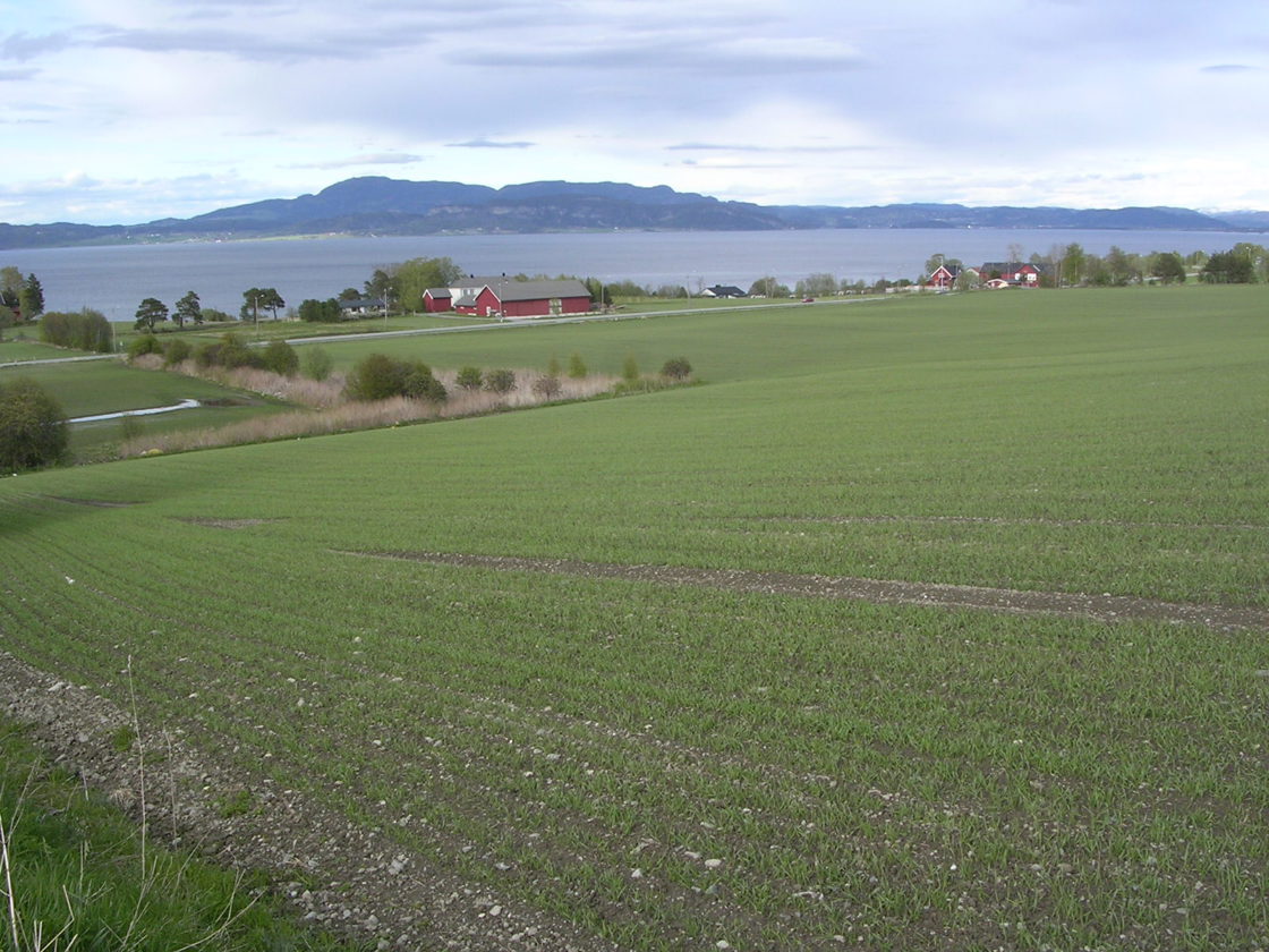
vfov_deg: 37.7
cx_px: 634
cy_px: 476
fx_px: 1393
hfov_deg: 49.0
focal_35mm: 38
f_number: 5.6
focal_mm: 5.8
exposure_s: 1/133
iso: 100
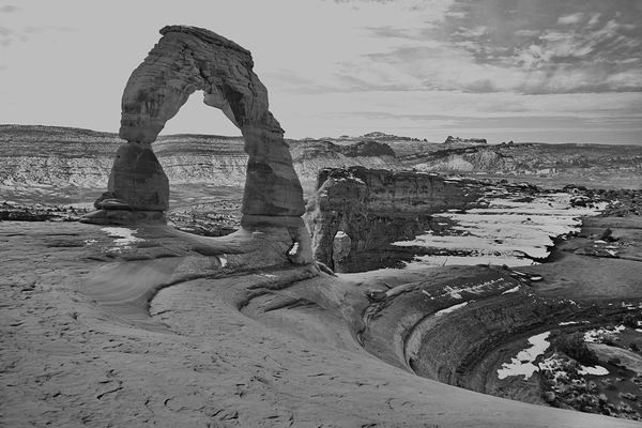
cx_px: 321
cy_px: 214
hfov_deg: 73.7
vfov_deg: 53.1
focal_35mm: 24
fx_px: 428
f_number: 4.5
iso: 125
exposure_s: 1/80
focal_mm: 24
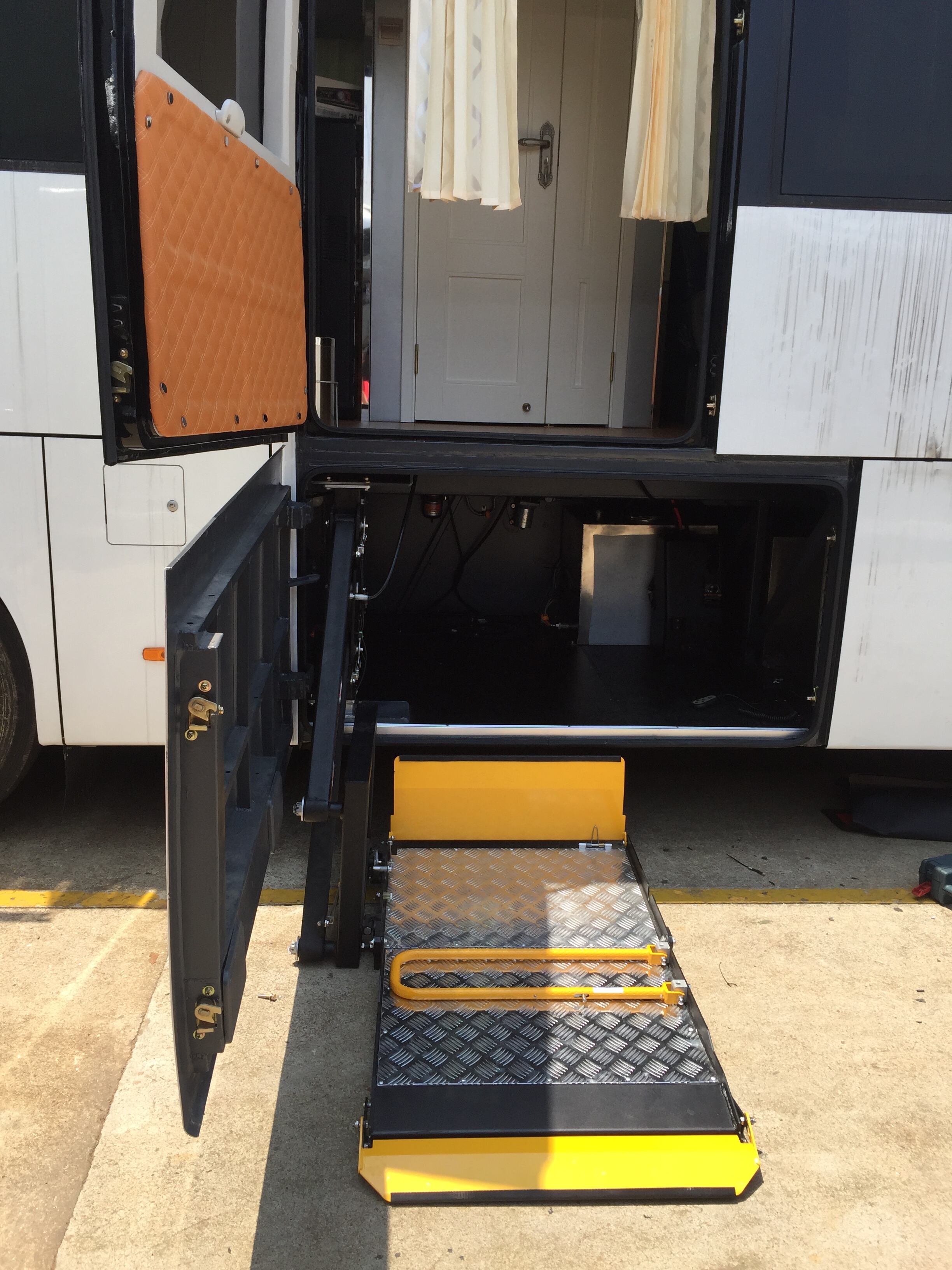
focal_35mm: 29
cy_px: 635
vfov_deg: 61.7
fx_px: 1063
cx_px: 476
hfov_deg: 48.2
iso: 32
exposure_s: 1/964
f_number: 2.2
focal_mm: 4.15
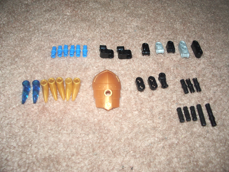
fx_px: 232
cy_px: 86
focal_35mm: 35
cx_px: 114
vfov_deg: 40.7
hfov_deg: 52.6
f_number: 4.3
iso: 100
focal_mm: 5.8
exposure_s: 1/40
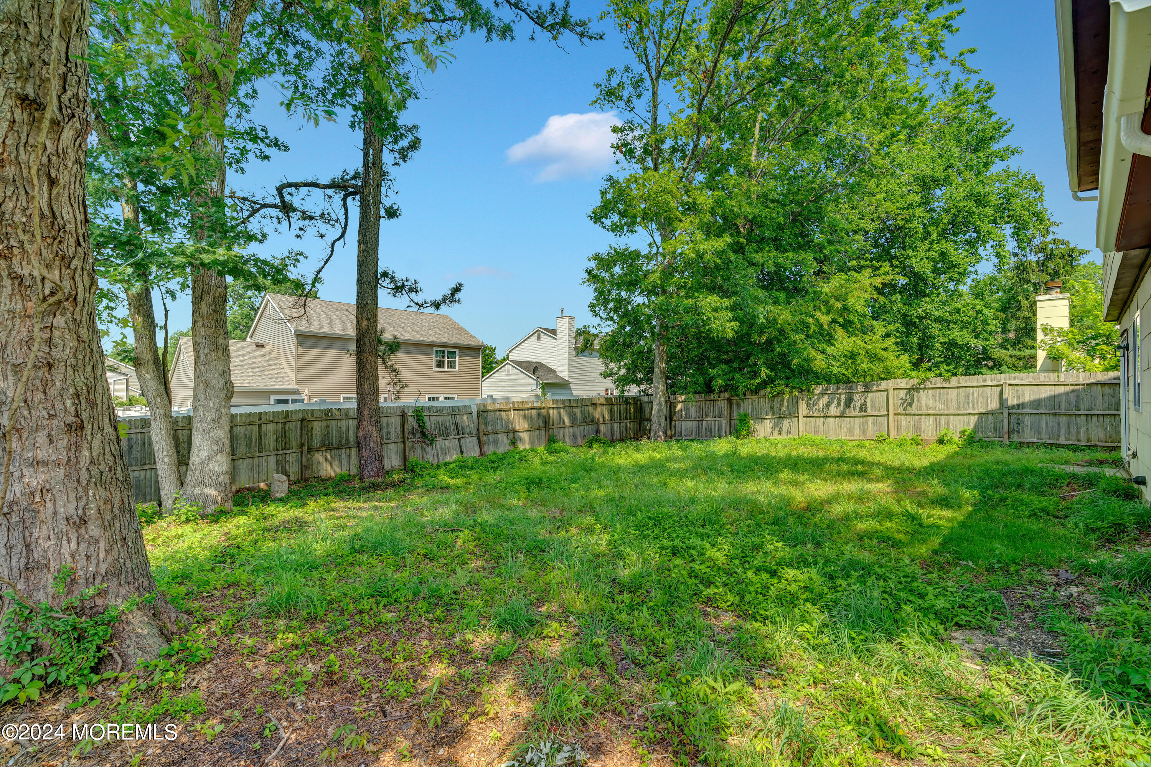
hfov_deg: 96.7
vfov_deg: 73.7
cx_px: 576
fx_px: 511
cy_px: 384
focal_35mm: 16
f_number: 8
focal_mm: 16
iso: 250
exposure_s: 1/125
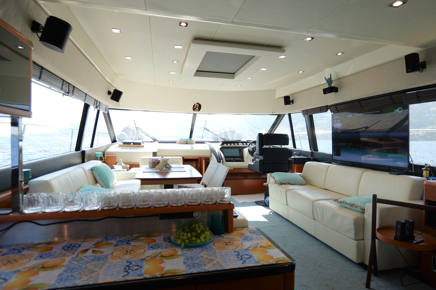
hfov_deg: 84.0
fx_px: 242
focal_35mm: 20
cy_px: 145
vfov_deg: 61.9
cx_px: 218
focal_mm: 20
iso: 320
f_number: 3.5
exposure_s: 1/250
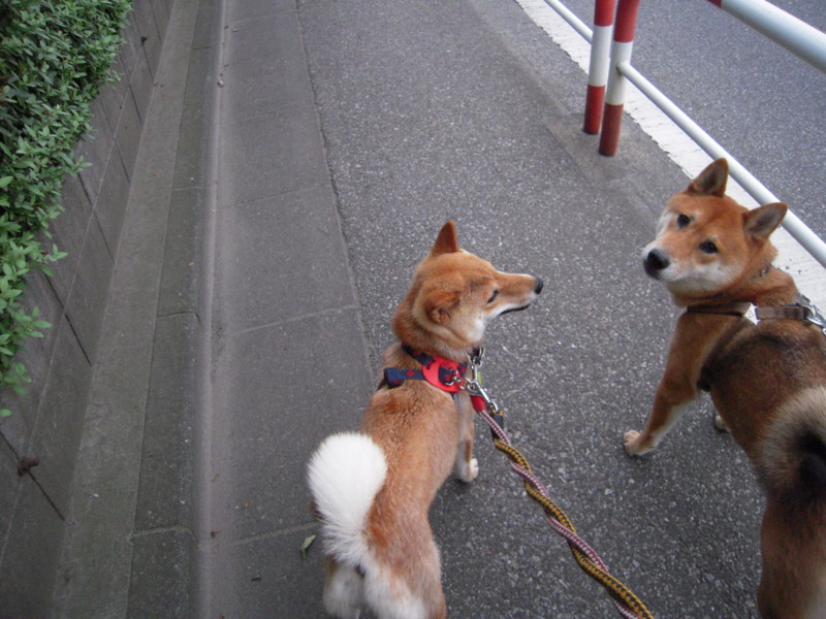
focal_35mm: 28
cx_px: 413
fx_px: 668
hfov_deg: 63.4
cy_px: 310
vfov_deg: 49.7
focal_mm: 5
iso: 640
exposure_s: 1/125
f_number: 2.7
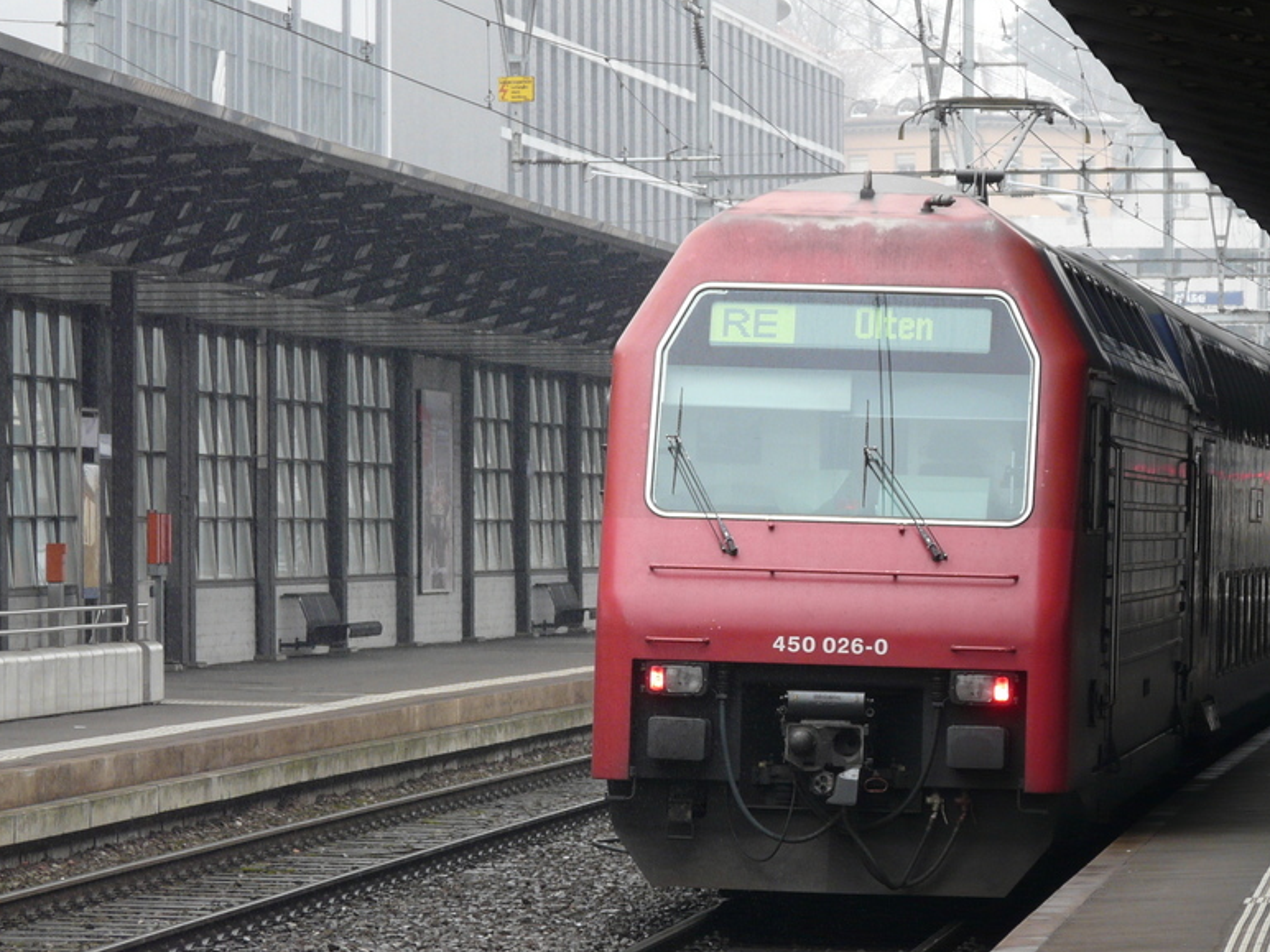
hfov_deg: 8.5
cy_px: 501
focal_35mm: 232
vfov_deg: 6.4
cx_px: 798
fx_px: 8512
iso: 100
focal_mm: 29.4
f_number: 3.6
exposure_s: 1/100
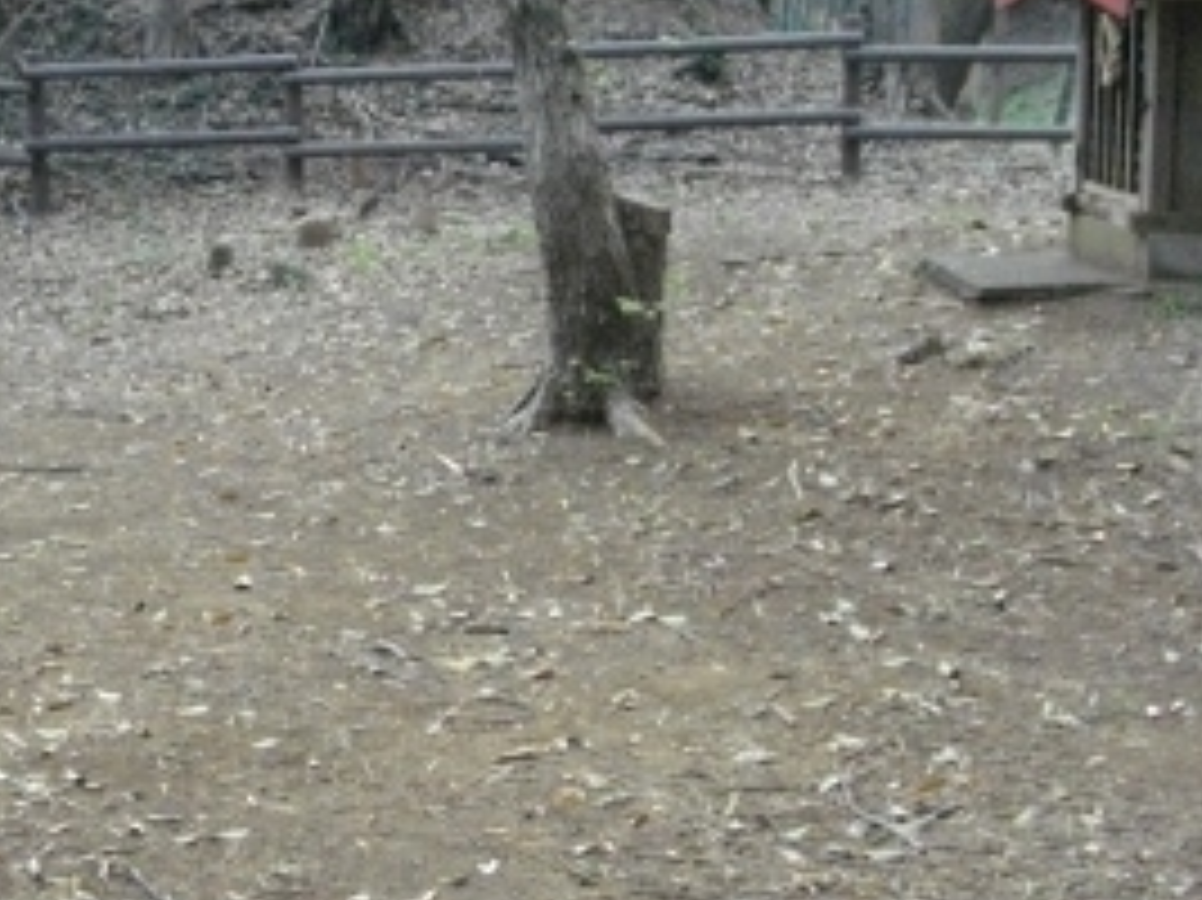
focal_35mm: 60
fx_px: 2082
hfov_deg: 31.6
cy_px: 335
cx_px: 293
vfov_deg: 24.3
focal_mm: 5.7
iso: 791
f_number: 2.9
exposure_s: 1/100
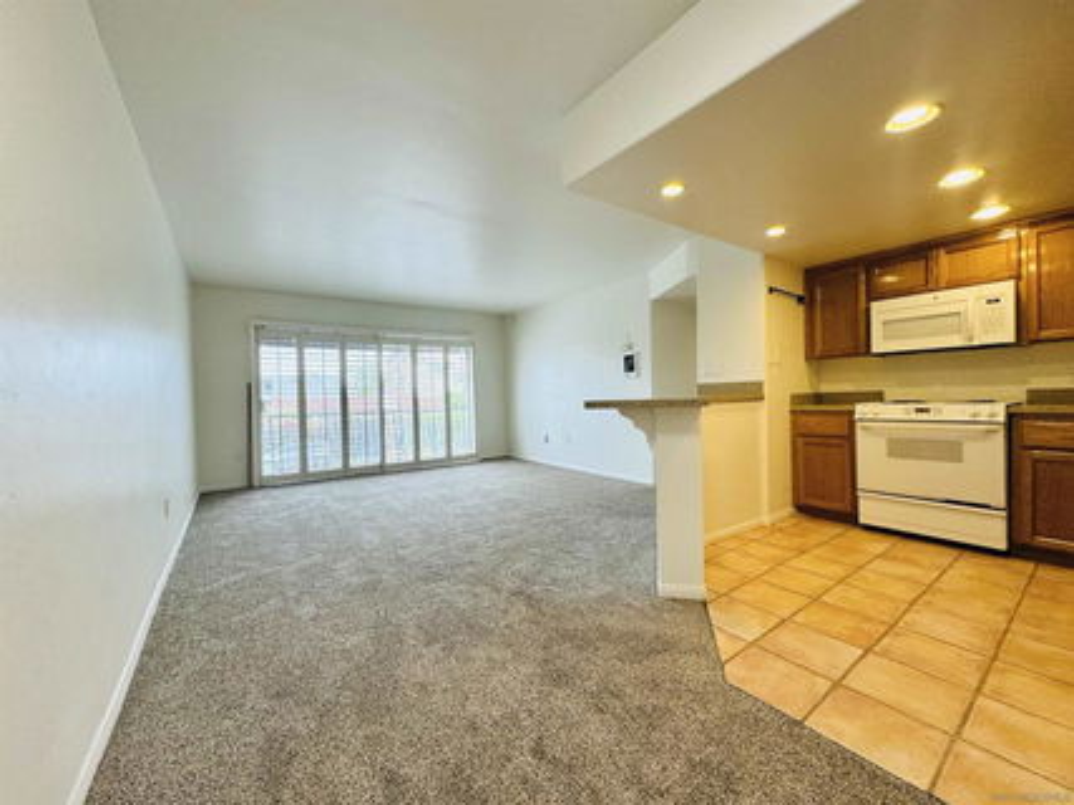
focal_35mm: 14
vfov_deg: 85.6
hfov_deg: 102.1
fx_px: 434
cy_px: 402
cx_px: 537
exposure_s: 1/120
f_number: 2.2
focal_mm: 2.22
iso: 100
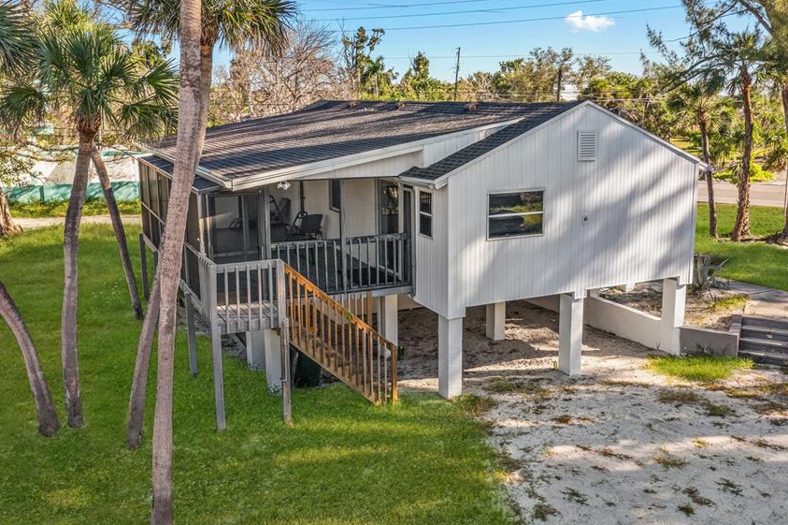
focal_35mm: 34
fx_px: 744
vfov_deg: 38.8
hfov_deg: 55.7
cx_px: 429
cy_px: 238
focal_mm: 10.26
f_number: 5
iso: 100
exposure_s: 1/320
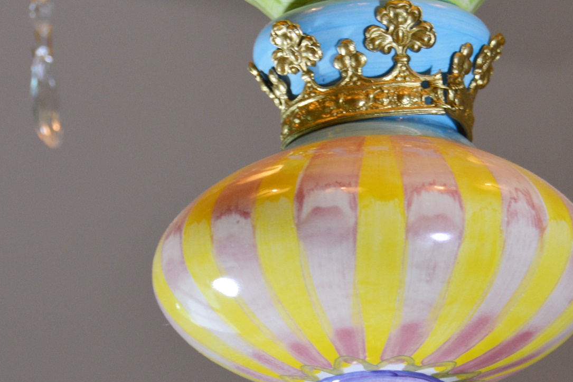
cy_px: 76
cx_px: 415
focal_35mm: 159
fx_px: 2530
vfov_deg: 8.6
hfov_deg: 12.9
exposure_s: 1/60
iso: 400
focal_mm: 46
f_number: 5.3
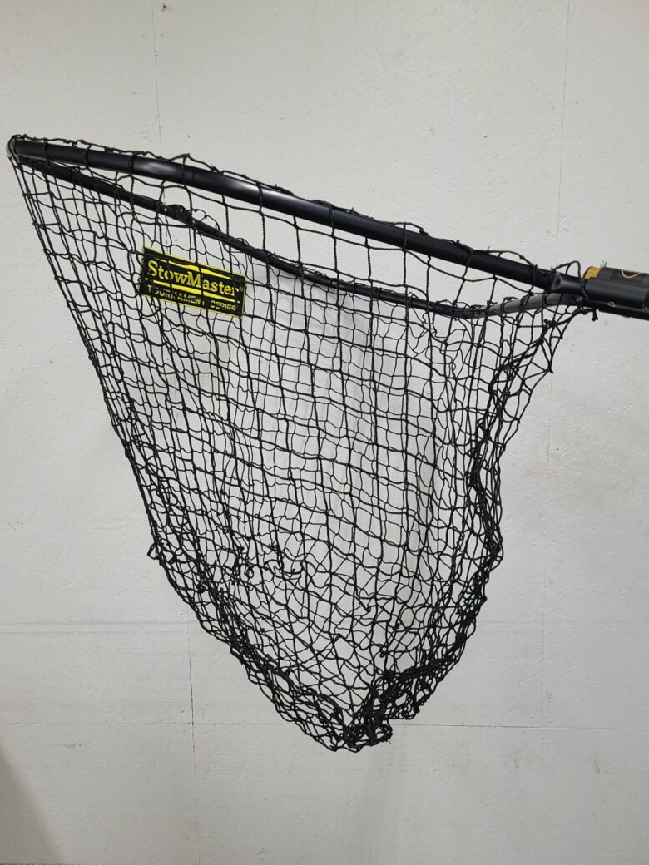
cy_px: 435
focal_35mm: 27
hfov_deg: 51.4
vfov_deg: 65.3
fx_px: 675
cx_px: 318
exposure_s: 1/60
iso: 80
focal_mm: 5.4
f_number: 1.8
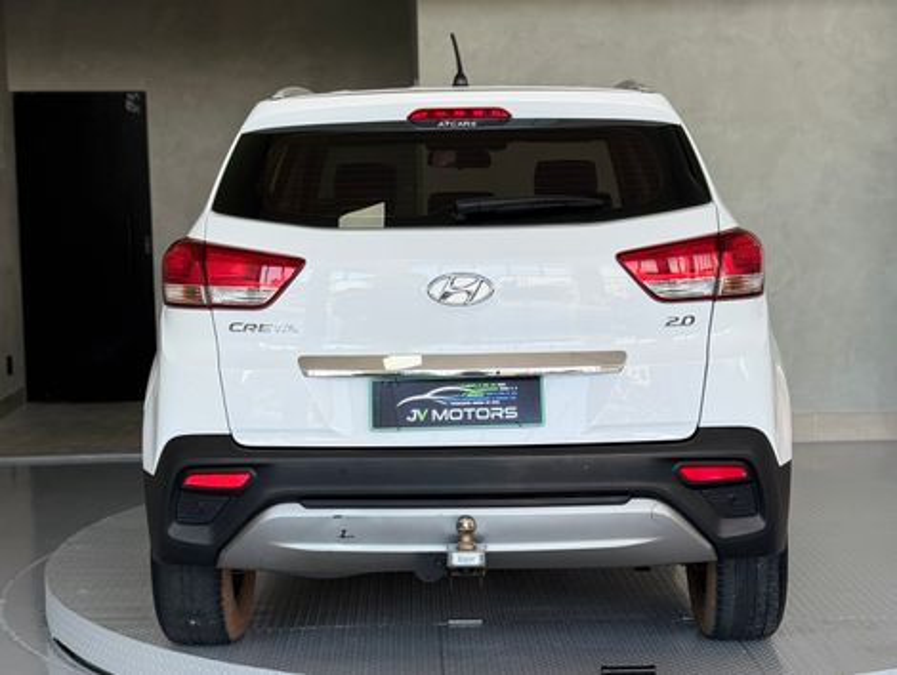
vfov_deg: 30.3
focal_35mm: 48
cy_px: 338
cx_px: 448
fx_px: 1246
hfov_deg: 39.6
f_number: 1.78
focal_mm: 6.76
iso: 64
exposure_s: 1/448
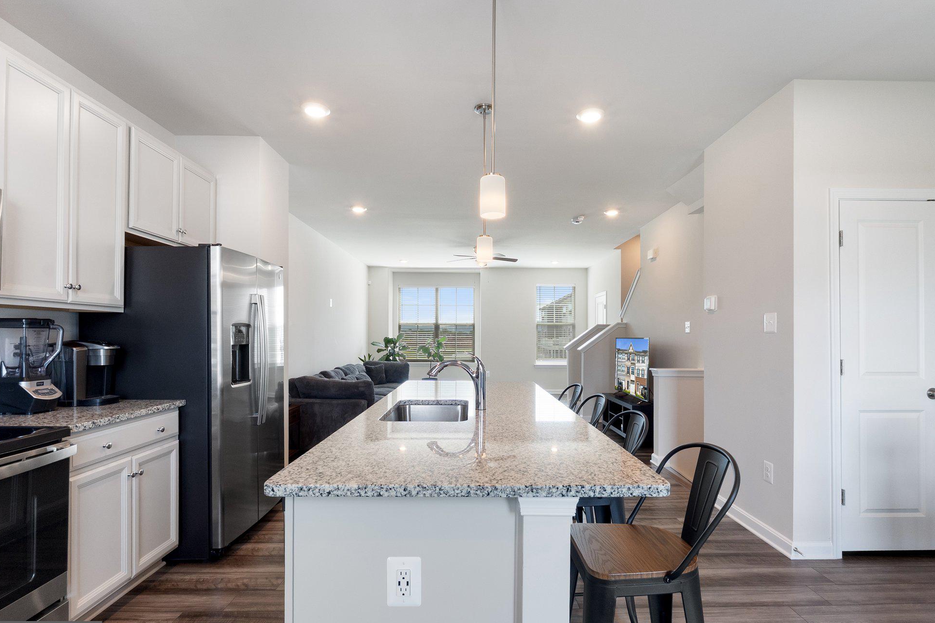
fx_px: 467
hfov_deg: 89.9
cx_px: 490
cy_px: 327
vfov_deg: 67.3
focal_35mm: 18
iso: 400
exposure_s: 1/8
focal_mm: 11.5
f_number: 10
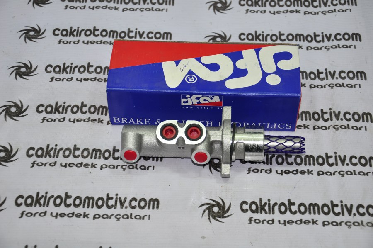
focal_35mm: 78
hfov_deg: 26.0
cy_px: 124
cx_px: 186
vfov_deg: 17.5
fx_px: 807
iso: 200
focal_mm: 52
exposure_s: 1/60
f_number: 5
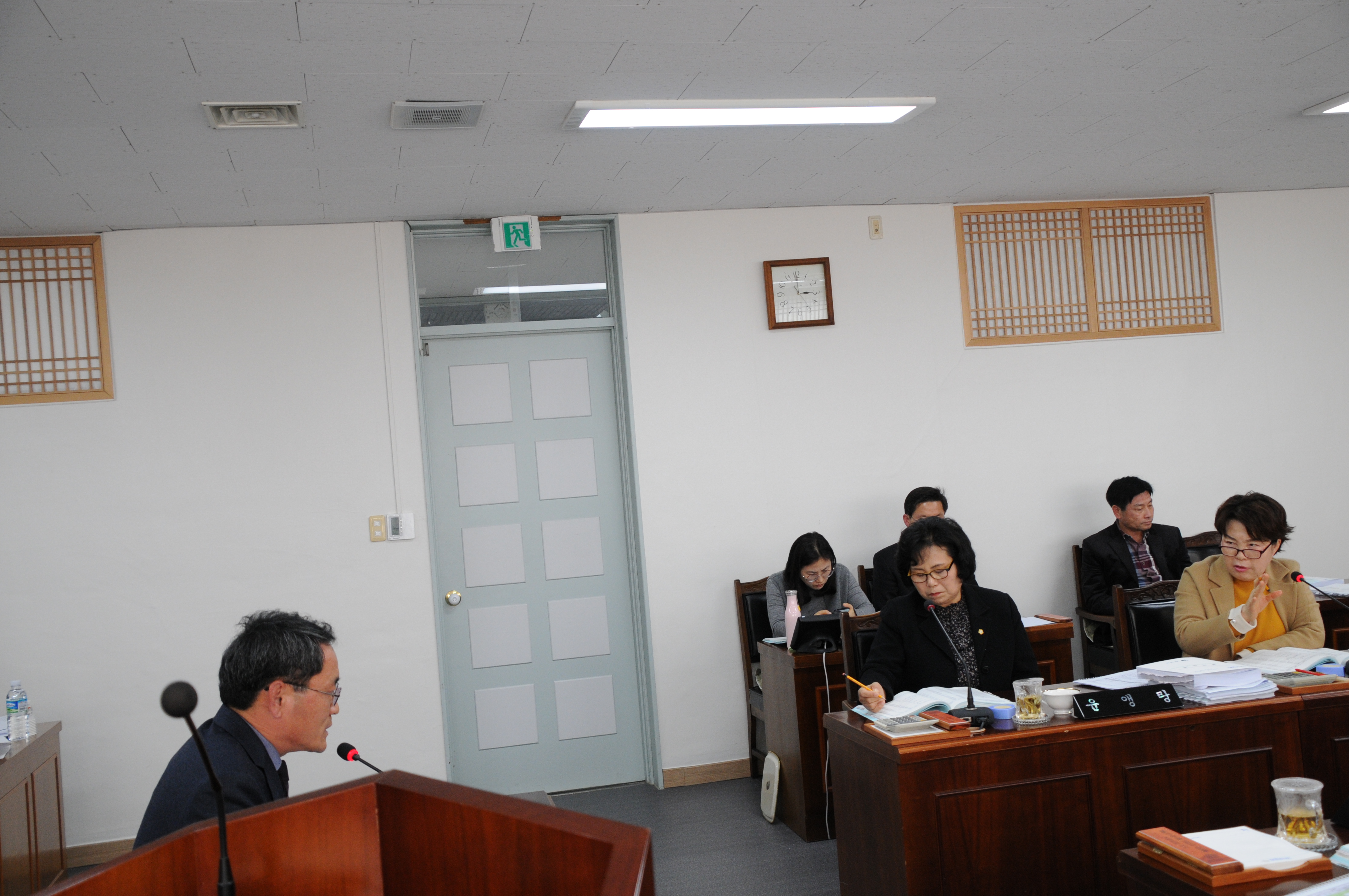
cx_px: 674
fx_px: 1347
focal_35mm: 36
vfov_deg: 36.8
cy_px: 448
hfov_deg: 53.2
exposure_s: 1/100
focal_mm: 24
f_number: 5
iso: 640
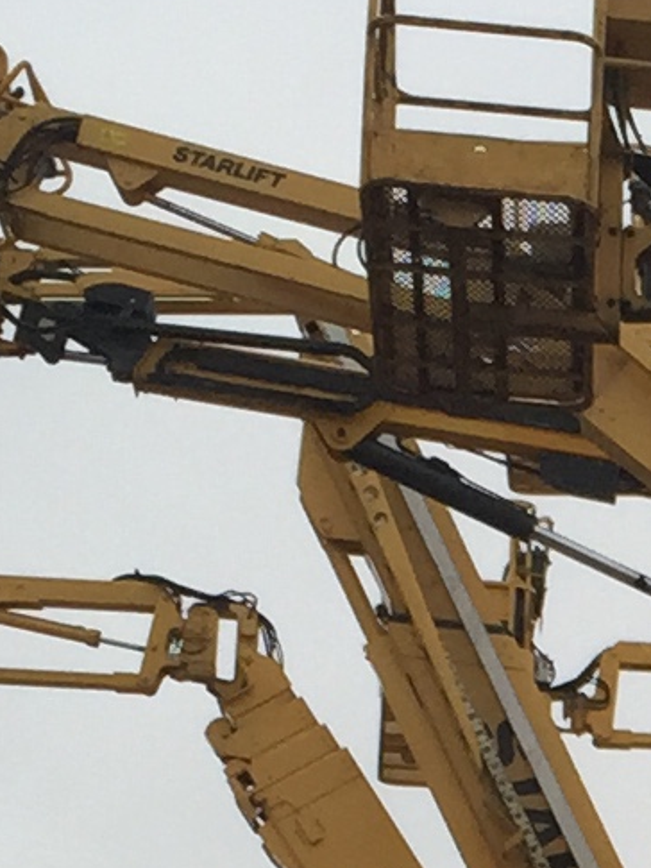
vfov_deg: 9.7
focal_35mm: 195
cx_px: 1377
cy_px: 1494
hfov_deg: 7.3
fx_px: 4887
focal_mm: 4.15
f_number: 2.2
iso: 32
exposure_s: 1/460
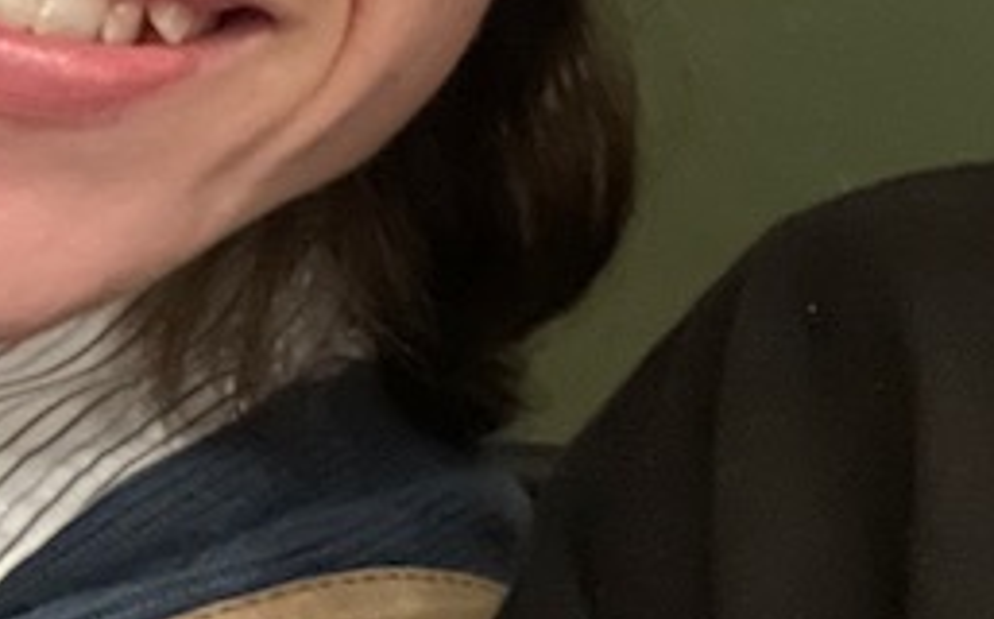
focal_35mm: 76
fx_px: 2057
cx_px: 1060
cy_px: -240
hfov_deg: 25.4
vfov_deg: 16.0
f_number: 2.2
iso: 1250
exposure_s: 1/14
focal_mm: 2.71
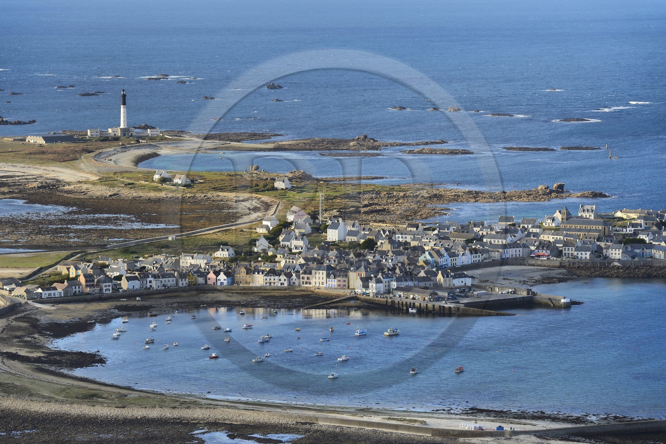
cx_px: 333
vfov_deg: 8.3
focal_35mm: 165
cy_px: 222
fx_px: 3052
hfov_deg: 12.5
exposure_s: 1/800
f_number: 7.1
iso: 400
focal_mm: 165
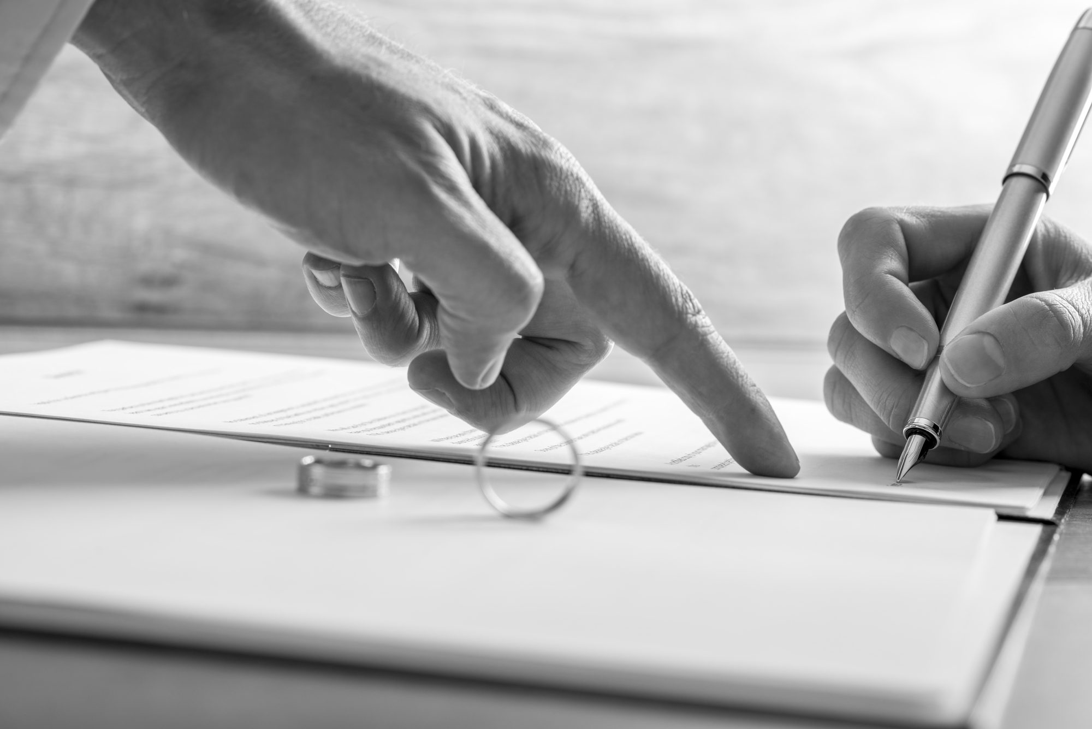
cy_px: 364
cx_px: 546
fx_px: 2579
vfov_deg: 16.1
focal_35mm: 85
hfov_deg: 23.9
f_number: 8
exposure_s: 1/160
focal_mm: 85
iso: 100
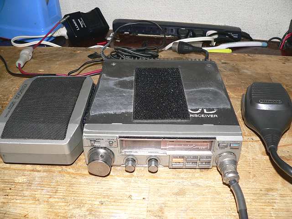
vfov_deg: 39.7
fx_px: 304
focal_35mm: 36
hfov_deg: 51.4
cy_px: 110
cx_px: 146
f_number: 2.8
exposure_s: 1/60
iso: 100
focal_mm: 6
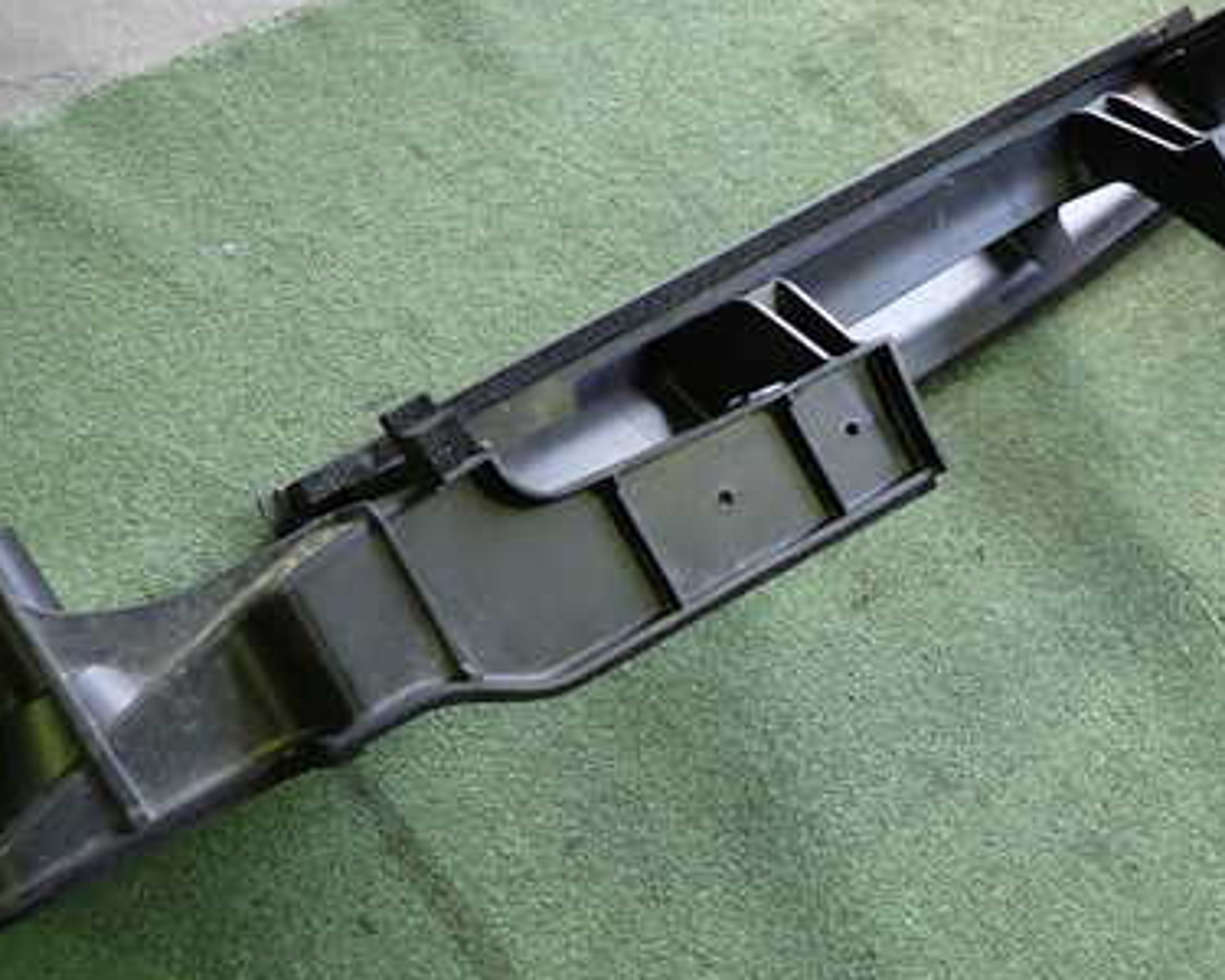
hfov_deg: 46.5
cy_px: 389
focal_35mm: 39
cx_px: 758
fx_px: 1414
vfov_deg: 38.1
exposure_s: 1/30
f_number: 2
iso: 200
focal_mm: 4.5
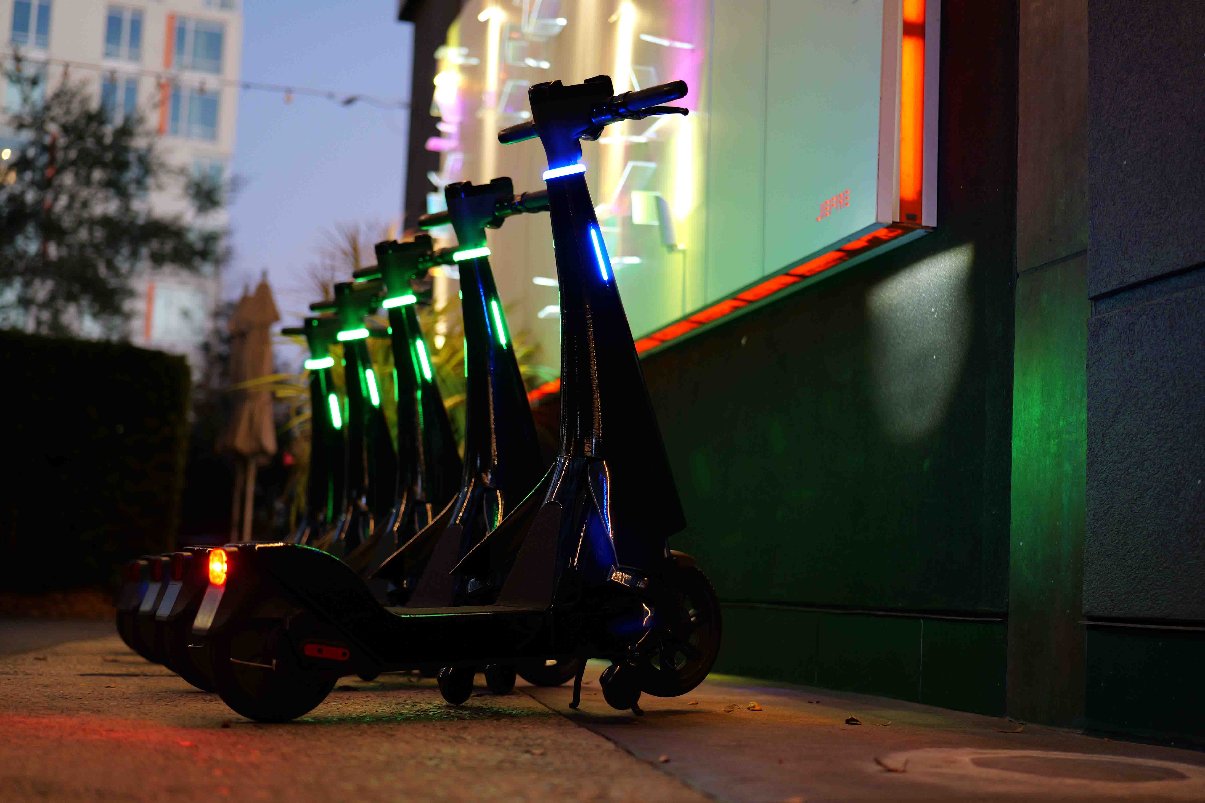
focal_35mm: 50
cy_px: 402
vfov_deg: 27.0
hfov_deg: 39.6
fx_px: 1673
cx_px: 602
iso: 2500
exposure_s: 1/60
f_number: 1.8
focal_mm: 50
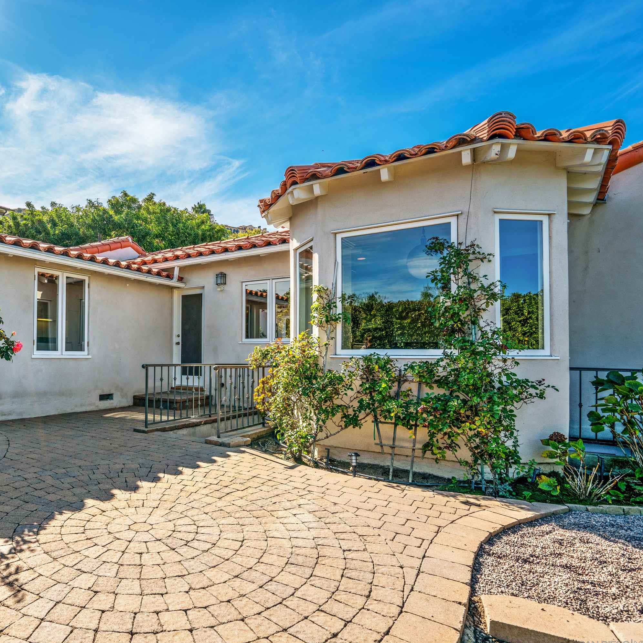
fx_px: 441
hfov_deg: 67.5
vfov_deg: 72.1
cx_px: 160
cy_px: 321
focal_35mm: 21
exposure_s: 1/320
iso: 125
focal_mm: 16
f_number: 7.1
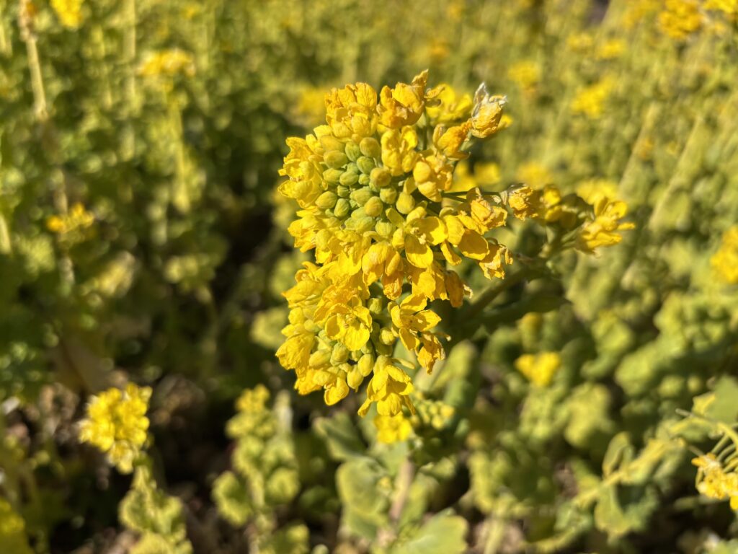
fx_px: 554
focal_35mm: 26
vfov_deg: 53.1
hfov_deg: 67.3
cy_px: 277
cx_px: 369
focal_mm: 5.96
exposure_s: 1/3534
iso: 50
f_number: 1.6
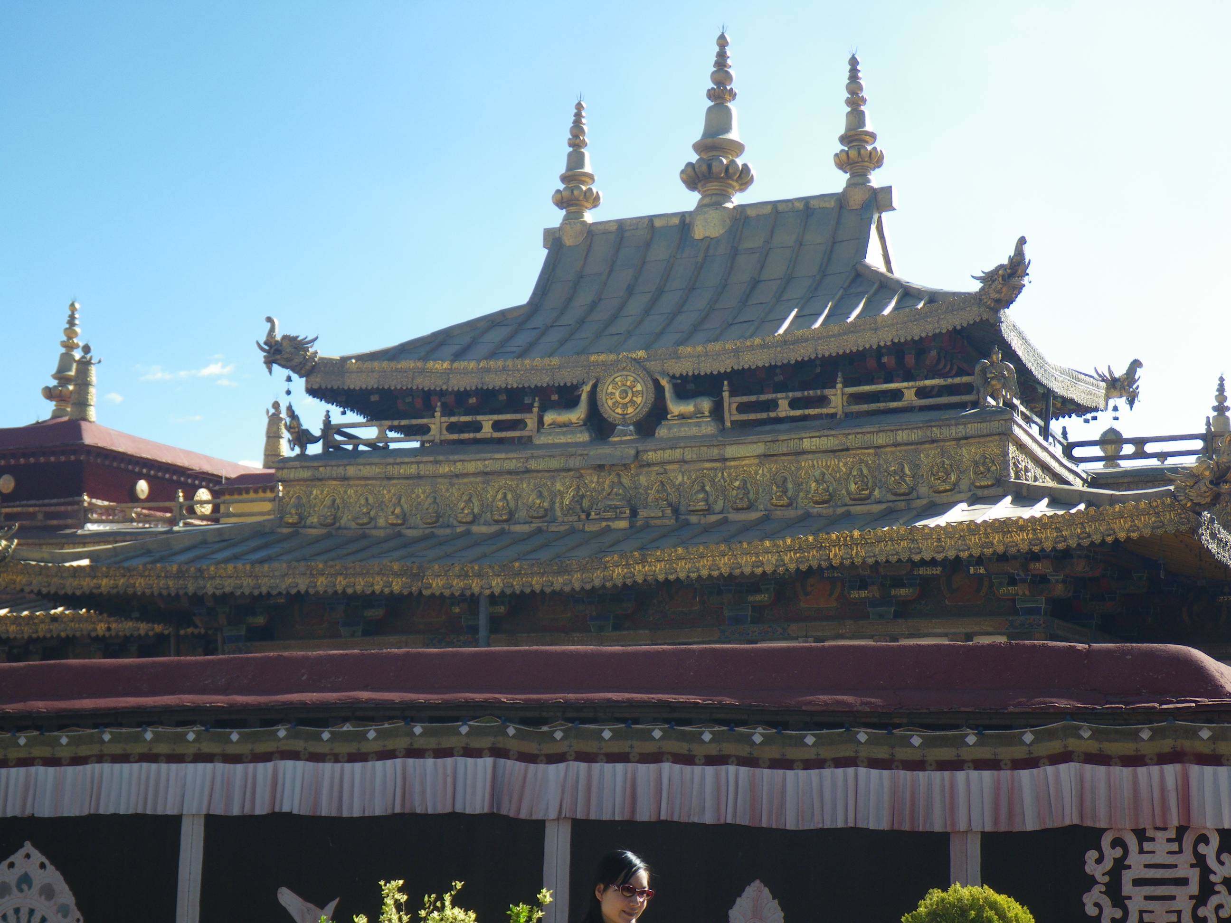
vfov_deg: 23.7
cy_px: 462
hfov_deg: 31.2
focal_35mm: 62
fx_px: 2205
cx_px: 616
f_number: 4.6
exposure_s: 1/125
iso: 50
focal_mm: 11.1
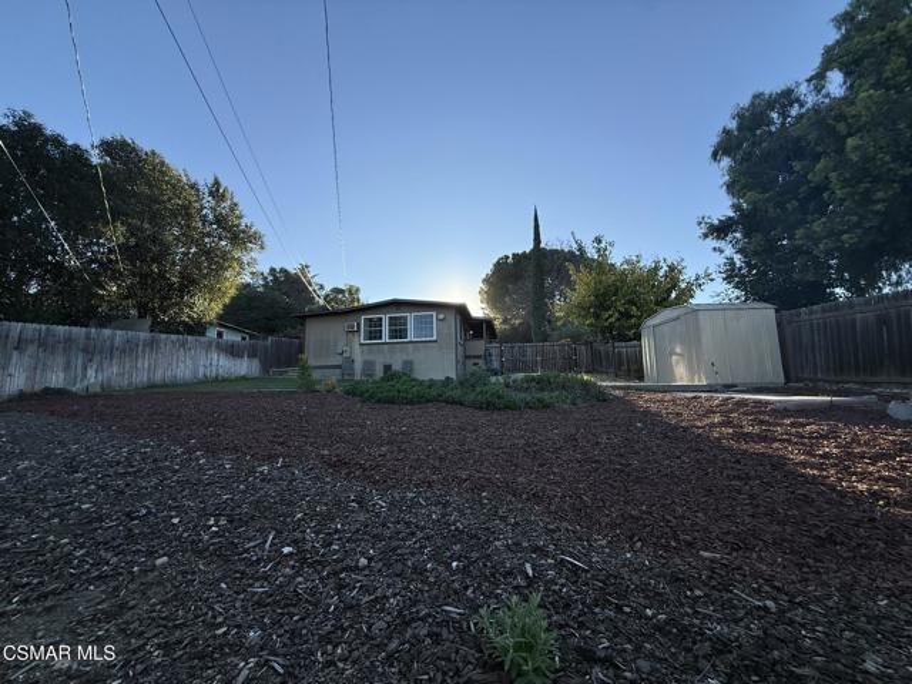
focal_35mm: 14
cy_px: 342
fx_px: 369
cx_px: 456
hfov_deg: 102.1
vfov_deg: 85.7
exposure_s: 1/1050
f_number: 2.2
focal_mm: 2.22
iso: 50
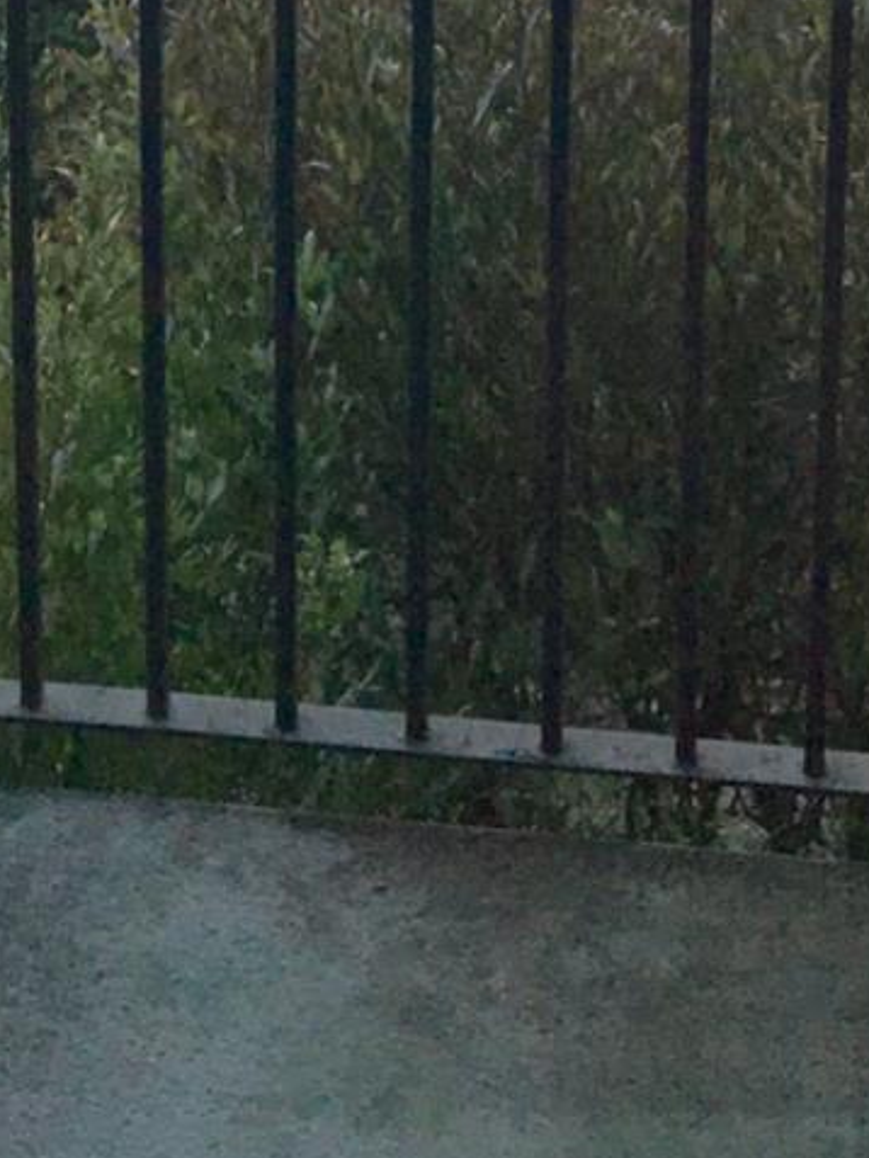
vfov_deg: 19.6
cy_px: -539
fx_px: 2944
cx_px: 482
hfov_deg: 16.8
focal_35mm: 88
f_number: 1.8
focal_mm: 3.99
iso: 20
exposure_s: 1/1350
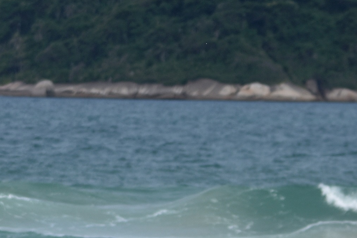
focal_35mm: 589
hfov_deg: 3.5
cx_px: 279
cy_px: 111
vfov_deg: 2.3
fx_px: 5840
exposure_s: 1/2000
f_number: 4.8
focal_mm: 110
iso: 100
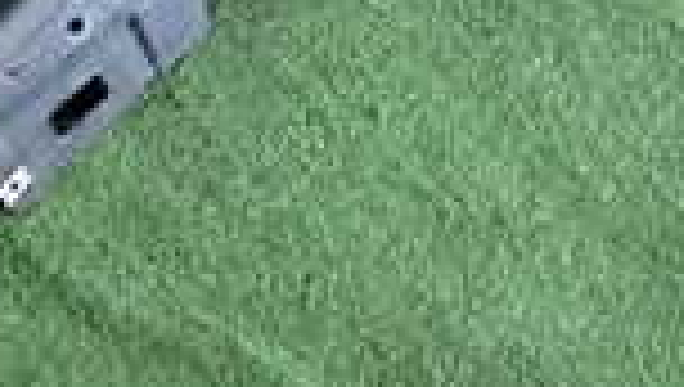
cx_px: 702
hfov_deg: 16.2
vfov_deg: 8.5
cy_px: -585
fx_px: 2343
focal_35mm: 129
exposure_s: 1/30
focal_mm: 5.4
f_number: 2.3
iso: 250
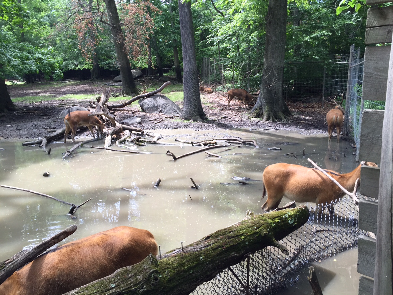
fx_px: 329
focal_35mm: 29
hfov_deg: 61.7
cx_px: 196
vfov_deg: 48.2
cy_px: 148
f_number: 2.2
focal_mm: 4.15
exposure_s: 1/186
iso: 32
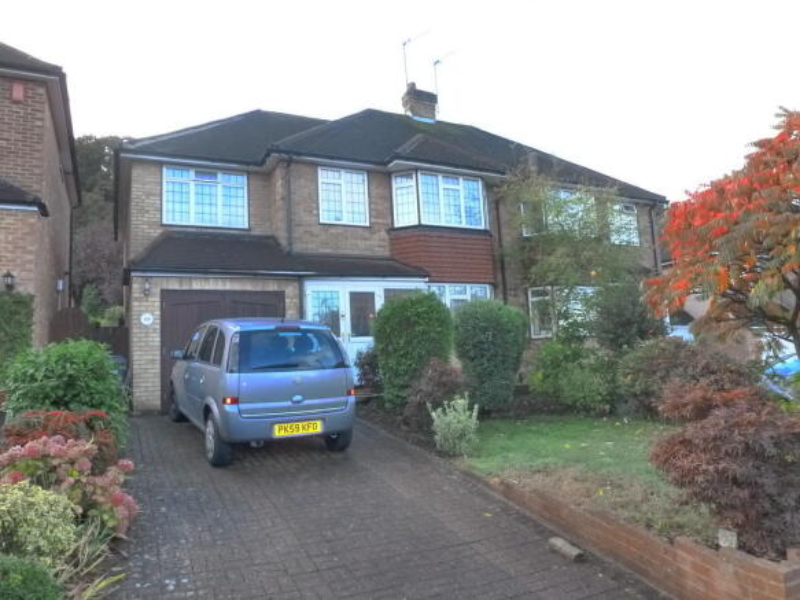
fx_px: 555
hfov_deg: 71.6
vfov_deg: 56.8
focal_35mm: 24
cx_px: 400
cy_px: 300
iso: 400
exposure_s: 1/100
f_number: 3.3
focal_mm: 4.3
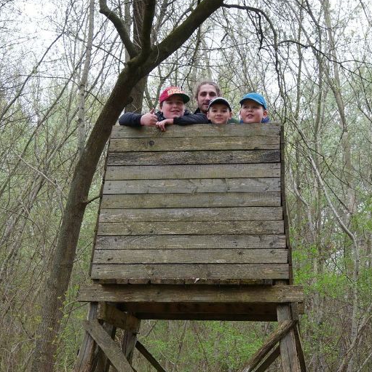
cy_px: 260
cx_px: 182
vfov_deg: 23.8
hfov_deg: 24.0
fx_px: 875
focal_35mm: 72
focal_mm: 26
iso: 200
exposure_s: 1/100
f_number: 4.2
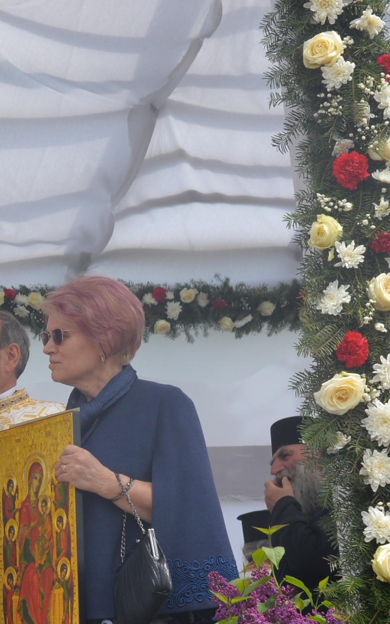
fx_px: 2211
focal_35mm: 130
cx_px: -509
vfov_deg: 16.1
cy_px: 365
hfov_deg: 9.2
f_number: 9
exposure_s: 1/320
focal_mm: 35
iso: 200
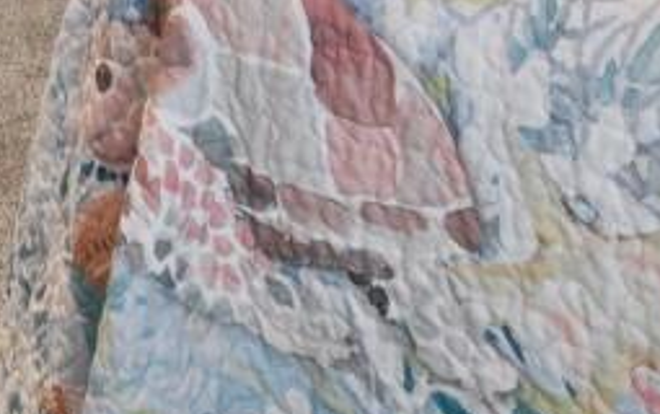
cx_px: -282
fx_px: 1747
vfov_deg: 9.6
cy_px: -926
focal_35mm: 97
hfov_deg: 19.2
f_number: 4.5
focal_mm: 10
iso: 100
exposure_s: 1/2
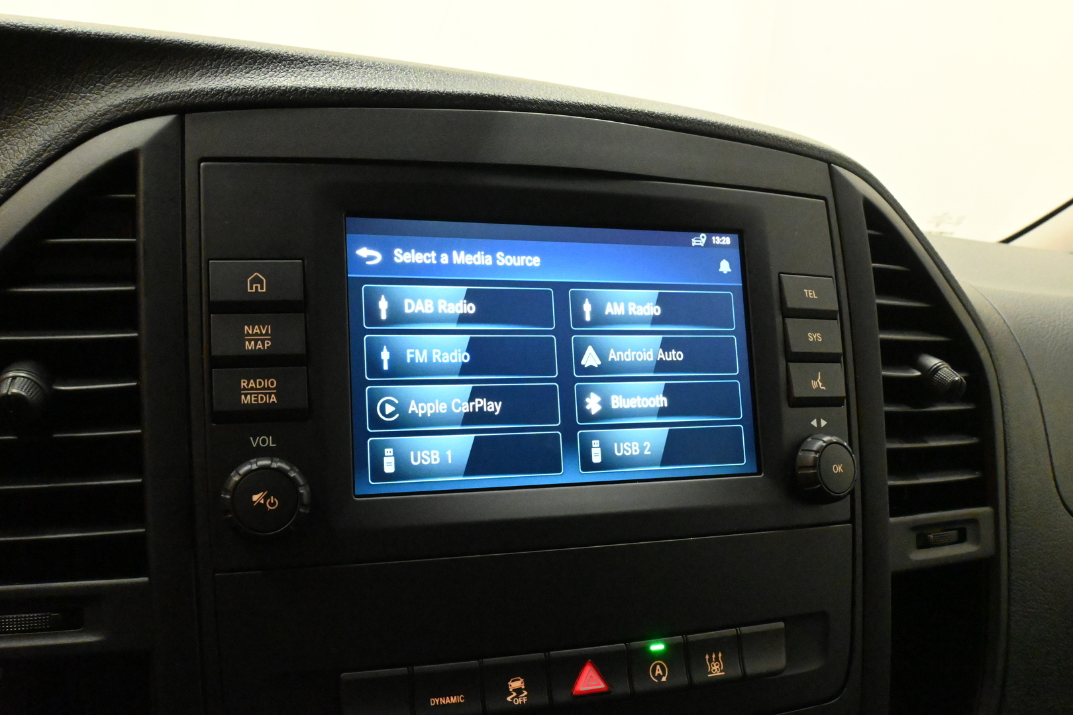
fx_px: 1006
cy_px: 358
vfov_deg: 39.1
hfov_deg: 56.1
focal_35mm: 34
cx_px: 536
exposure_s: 1/40
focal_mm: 22.5
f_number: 11
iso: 12800
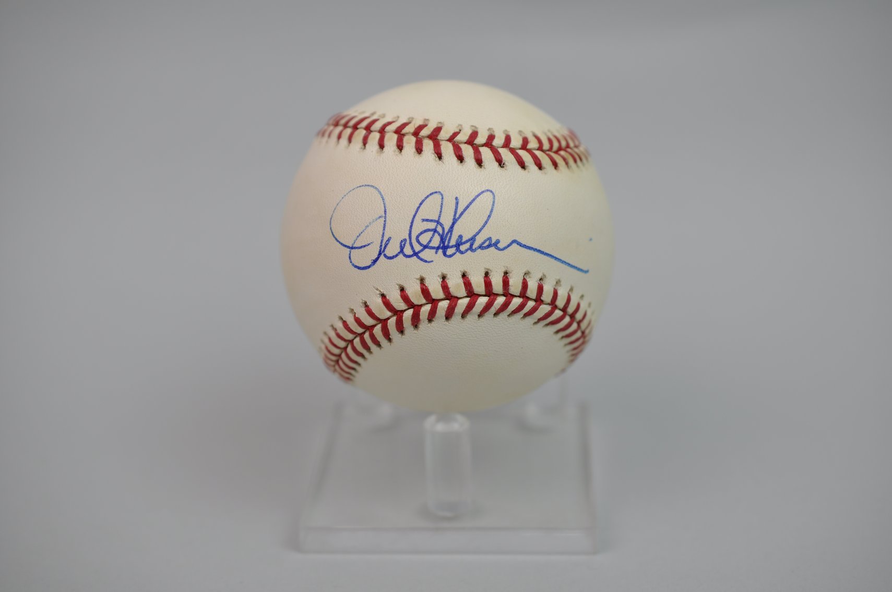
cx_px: 446
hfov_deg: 33.4
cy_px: 296
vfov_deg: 22.6
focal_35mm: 60
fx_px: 1485
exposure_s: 1/80
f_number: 4
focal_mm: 40
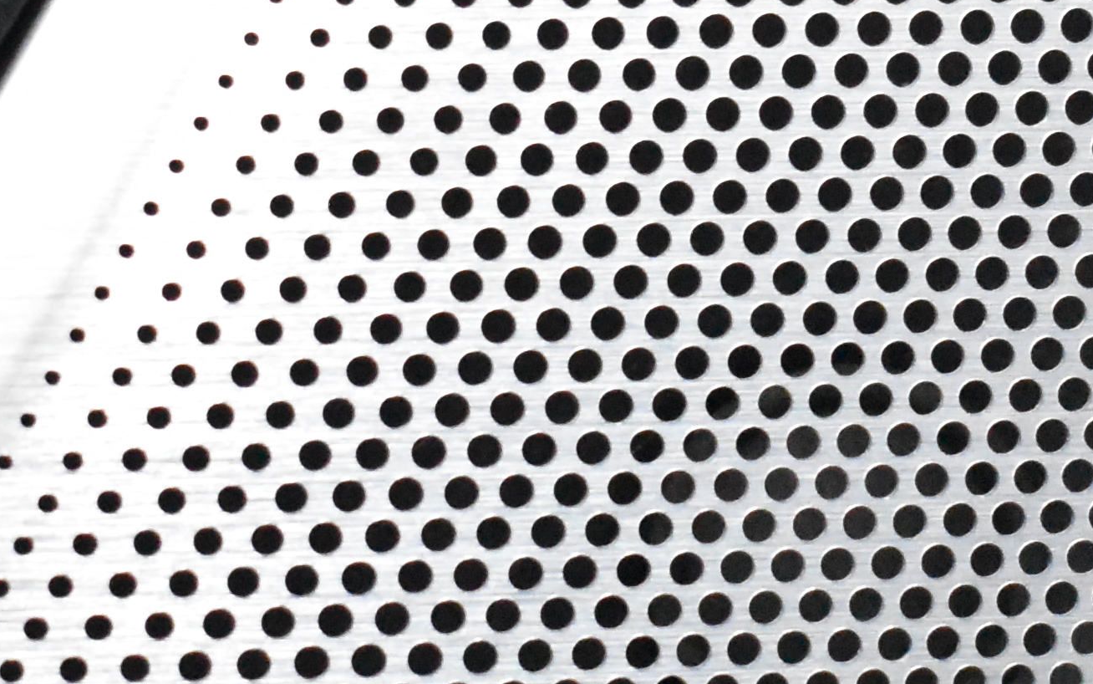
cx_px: 1158
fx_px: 6475
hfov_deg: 9.6
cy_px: 524
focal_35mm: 217
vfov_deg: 6.0
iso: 6400
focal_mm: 31
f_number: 4.5
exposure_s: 1/200
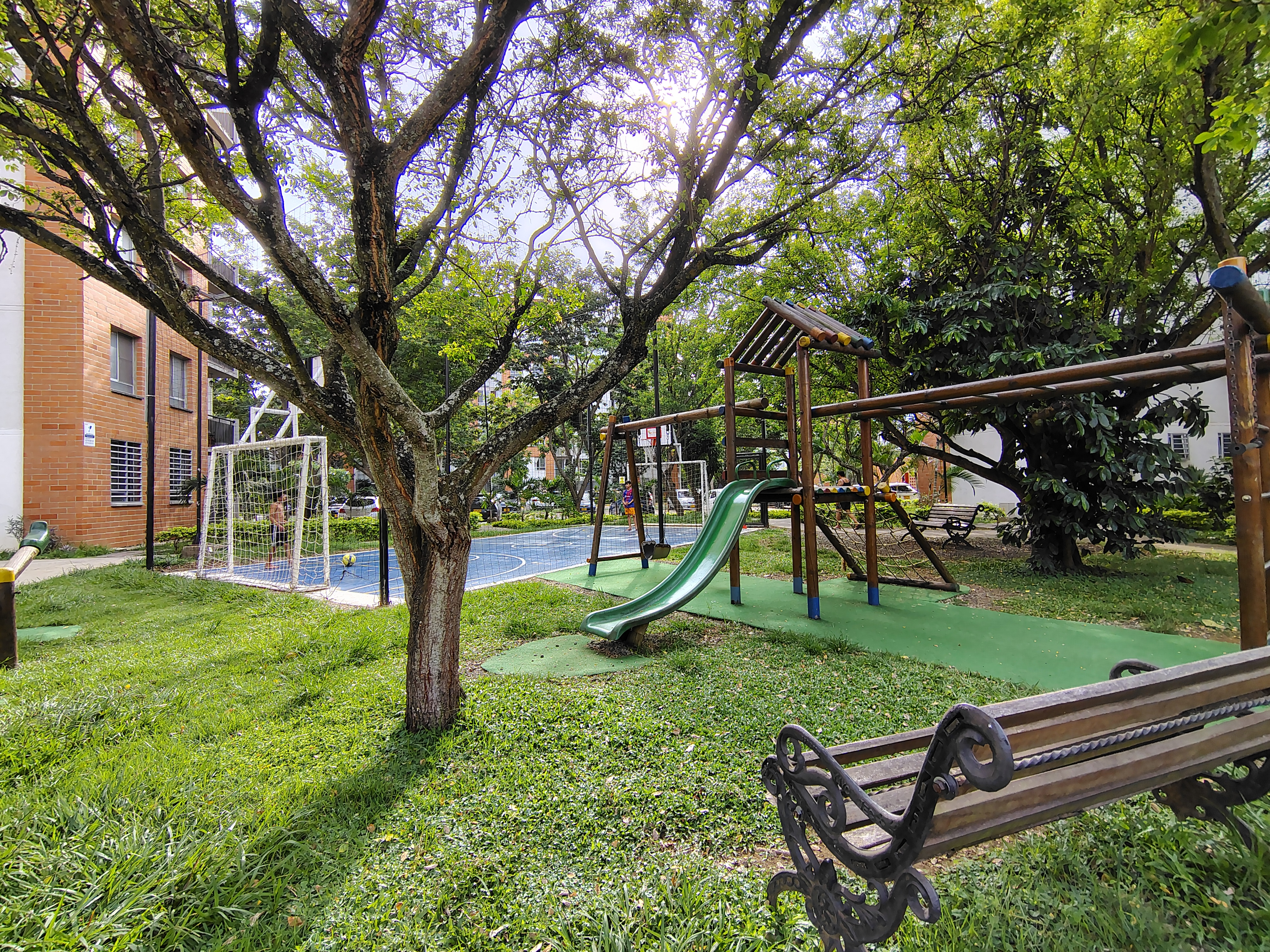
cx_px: 635
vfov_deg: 78.1
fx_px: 587
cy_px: 476
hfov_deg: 94.5
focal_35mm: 16
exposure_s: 1/179
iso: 100
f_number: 2.2
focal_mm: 2.13
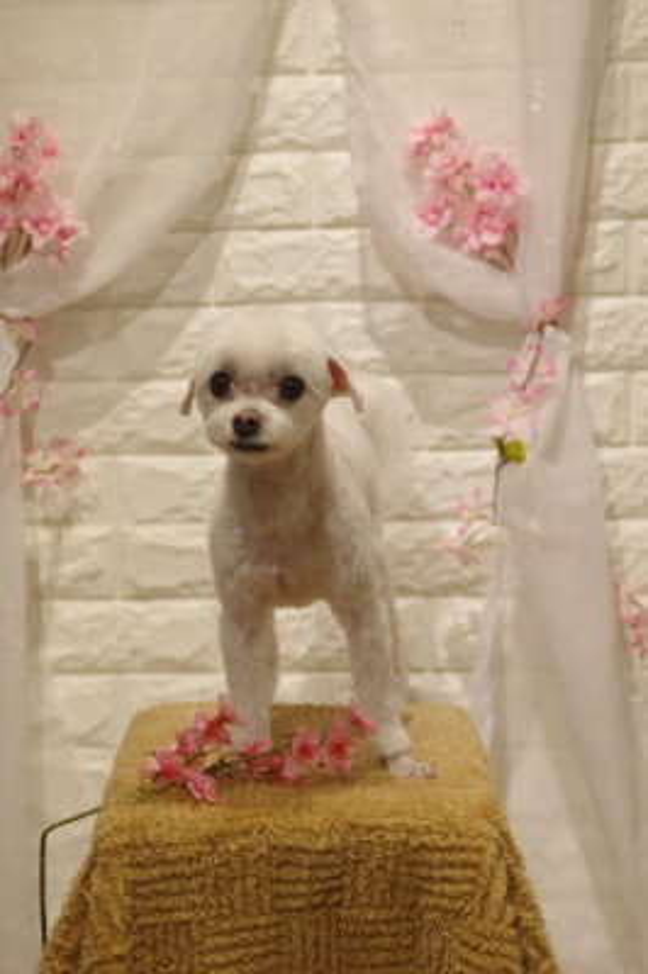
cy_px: 487
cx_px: 324
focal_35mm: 94
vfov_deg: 21.7
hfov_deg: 14.5
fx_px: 2542
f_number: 3.2
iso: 250
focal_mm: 63
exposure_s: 1/200
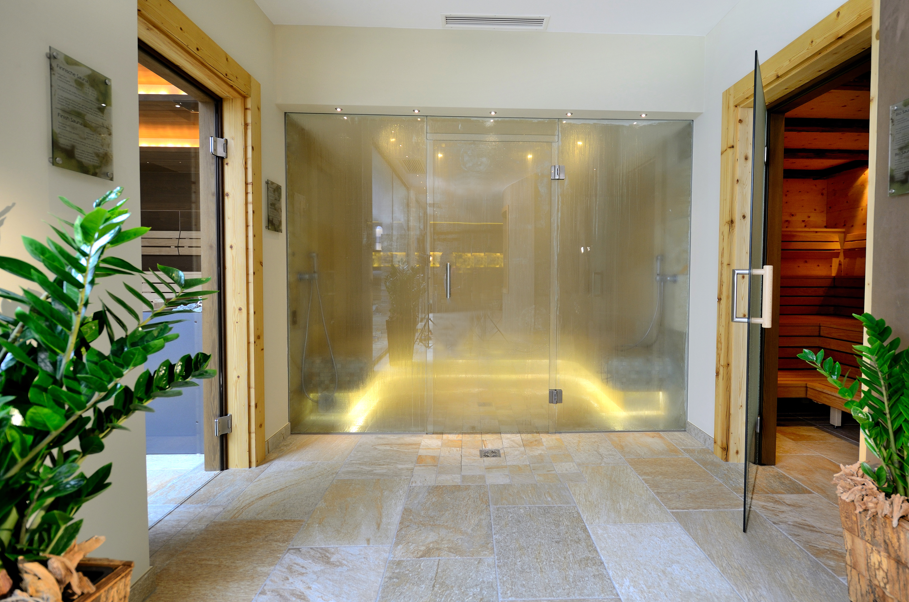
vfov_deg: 70.1
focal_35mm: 17
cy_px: 285
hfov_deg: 93.3
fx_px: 428
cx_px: 484
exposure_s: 1/5
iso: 200
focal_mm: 10
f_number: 4.5
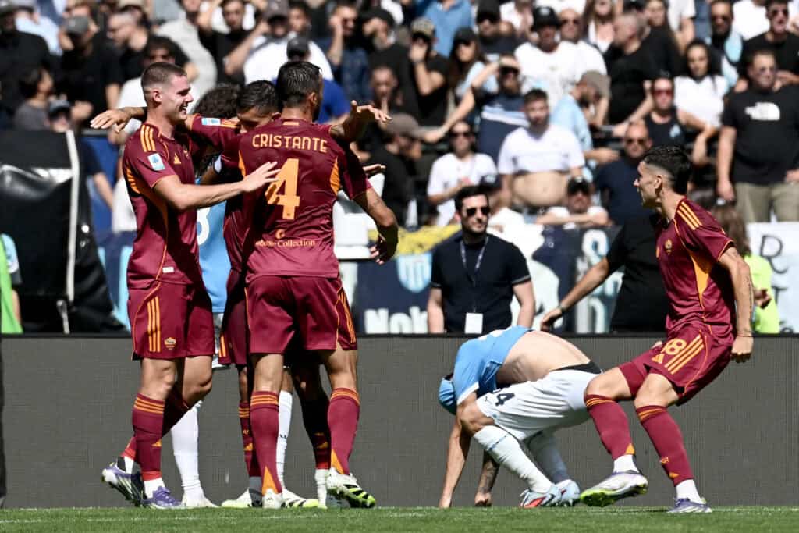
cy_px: 266
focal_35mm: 600
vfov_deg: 2.3
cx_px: 400
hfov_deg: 3.4
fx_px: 13318
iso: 400
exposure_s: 1/2500
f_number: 5.6
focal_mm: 400
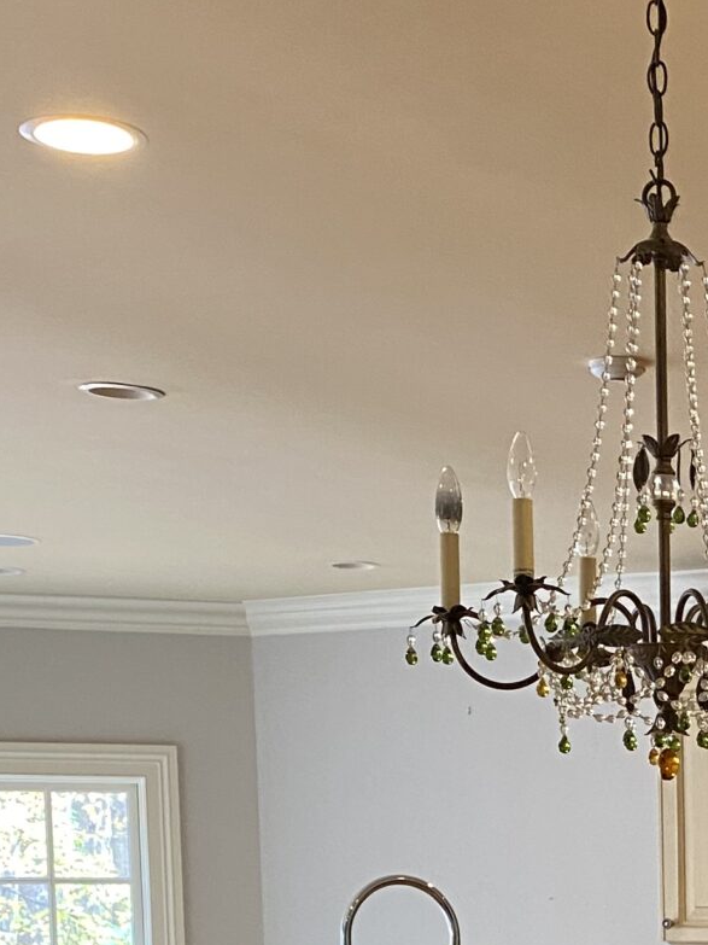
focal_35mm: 85
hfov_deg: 16.6
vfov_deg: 21.1
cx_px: 864
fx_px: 2319
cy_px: 1194
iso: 200
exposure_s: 1/60
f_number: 1.8
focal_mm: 4.25
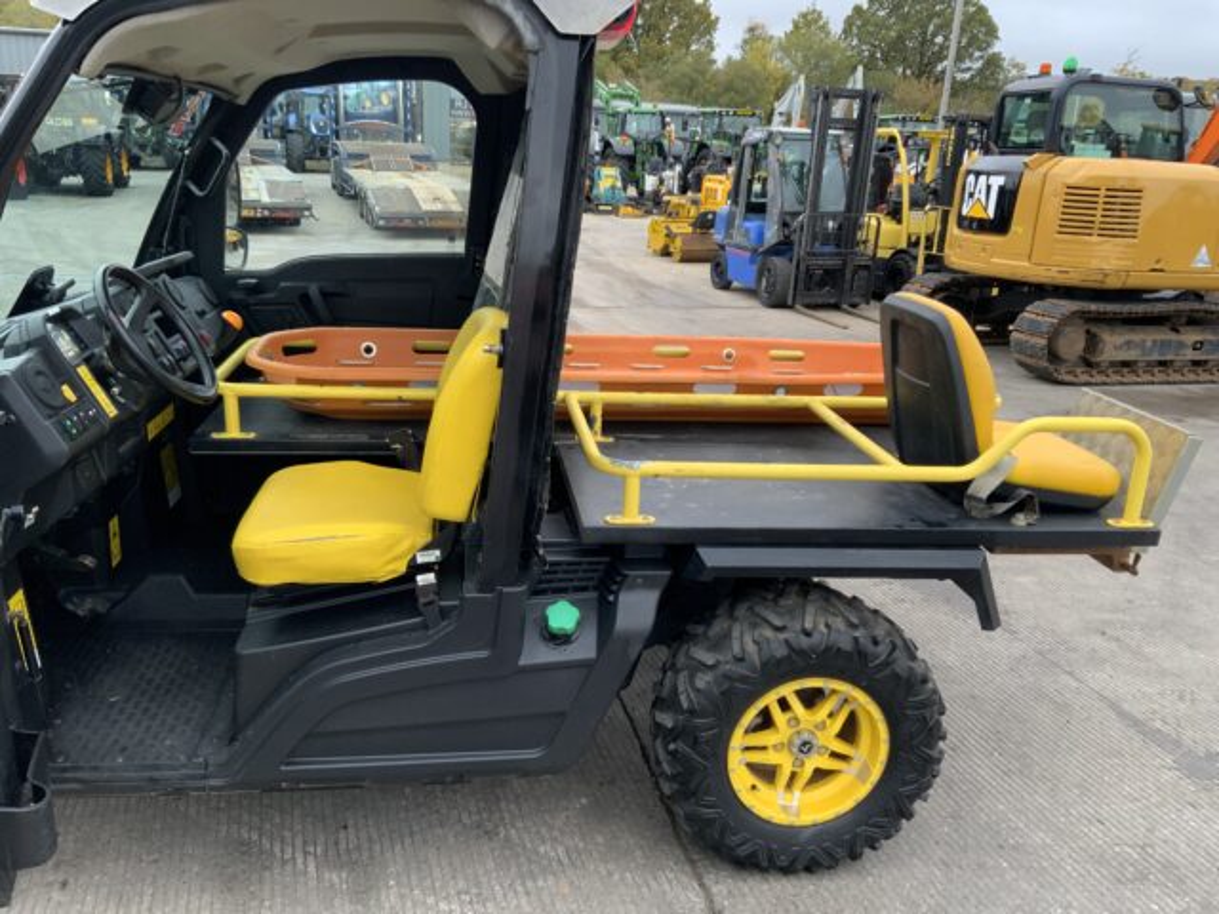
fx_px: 1021
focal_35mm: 29
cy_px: 457
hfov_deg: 61.7
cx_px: 610
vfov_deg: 48.2
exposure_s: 1/67
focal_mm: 3
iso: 64
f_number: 1.8
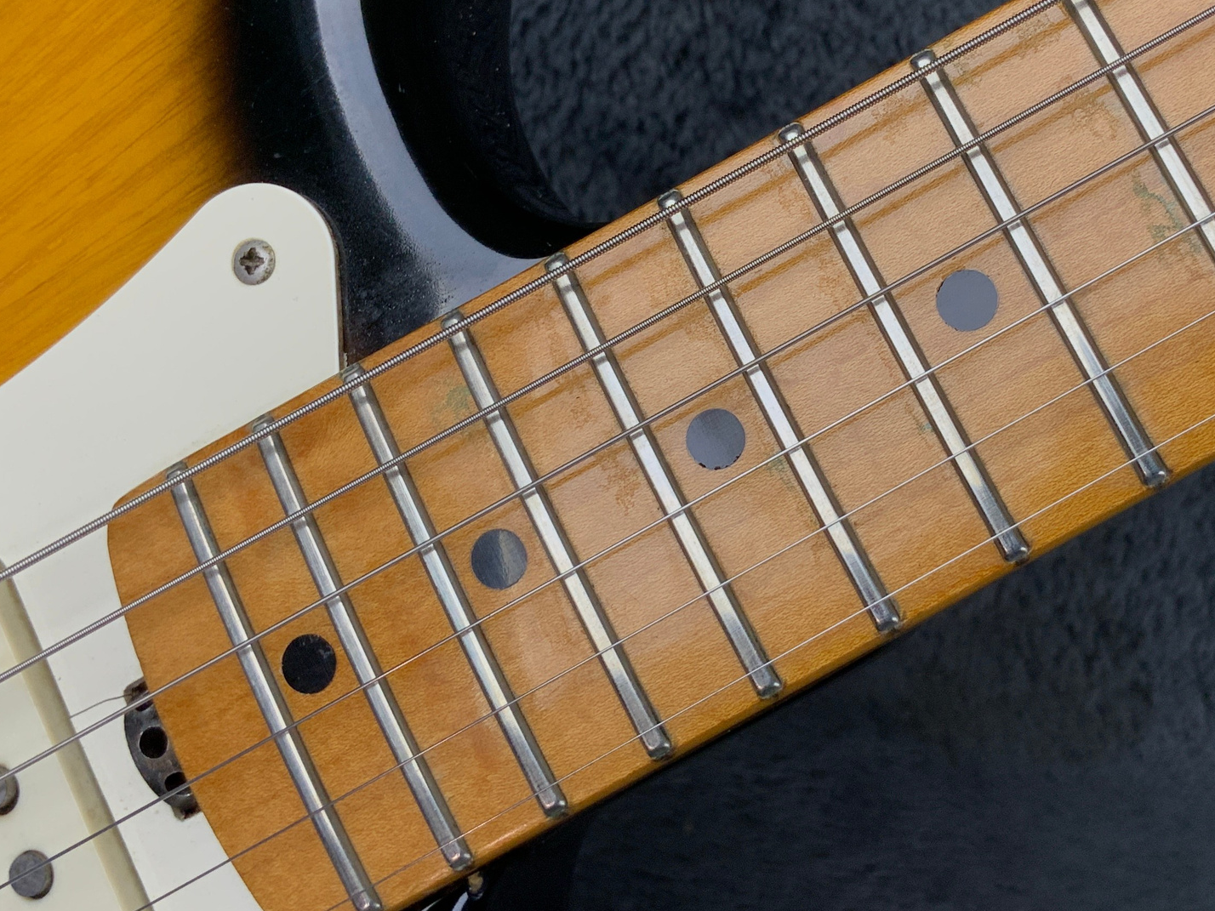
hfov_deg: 36.4
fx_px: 1825
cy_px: 304
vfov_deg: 27.9
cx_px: 818
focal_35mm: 52
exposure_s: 1/122
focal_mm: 3
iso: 32
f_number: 1.8
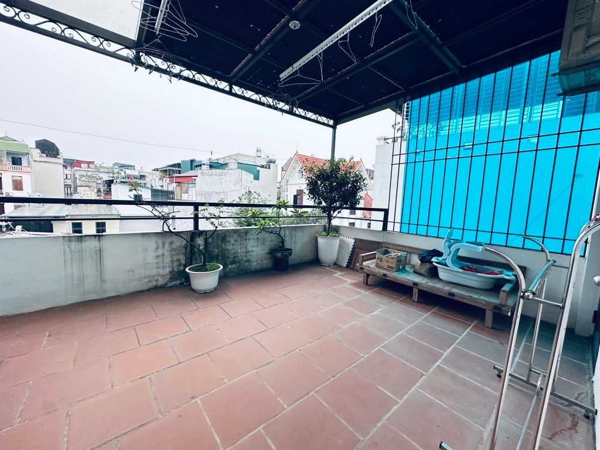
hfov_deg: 102.1
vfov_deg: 85.7
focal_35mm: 14
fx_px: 243
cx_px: 300
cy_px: 225
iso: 250
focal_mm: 2.22
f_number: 2.2
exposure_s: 1/100
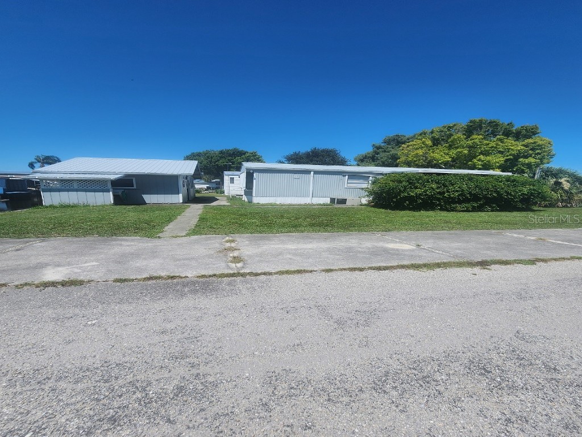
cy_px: 218
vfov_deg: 89.9
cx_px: 291
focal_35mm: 13
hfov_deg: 106.2
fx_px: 219
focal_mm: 2.2
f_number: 2.2
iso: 50
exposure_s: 1/3151
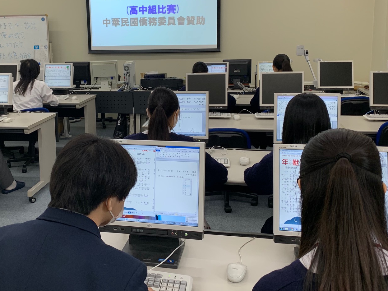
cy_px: 107
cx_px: 146
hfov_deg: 44.4
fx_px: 471
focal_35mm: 42
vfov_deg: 34.1
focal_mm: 4.25
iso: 80
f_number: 1.8
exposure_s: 1/100
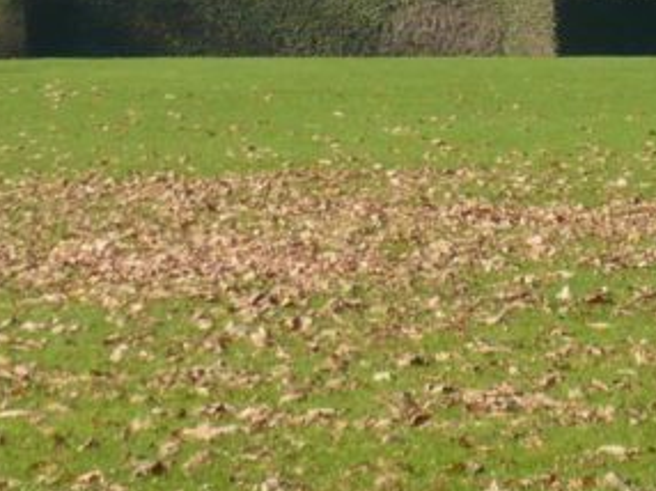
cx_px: 495
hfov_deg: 5.4
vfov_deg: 4.0
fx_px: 6987
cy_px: -234
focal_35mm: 369
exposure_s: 1/320
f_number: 4.9
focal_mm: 17
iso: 100
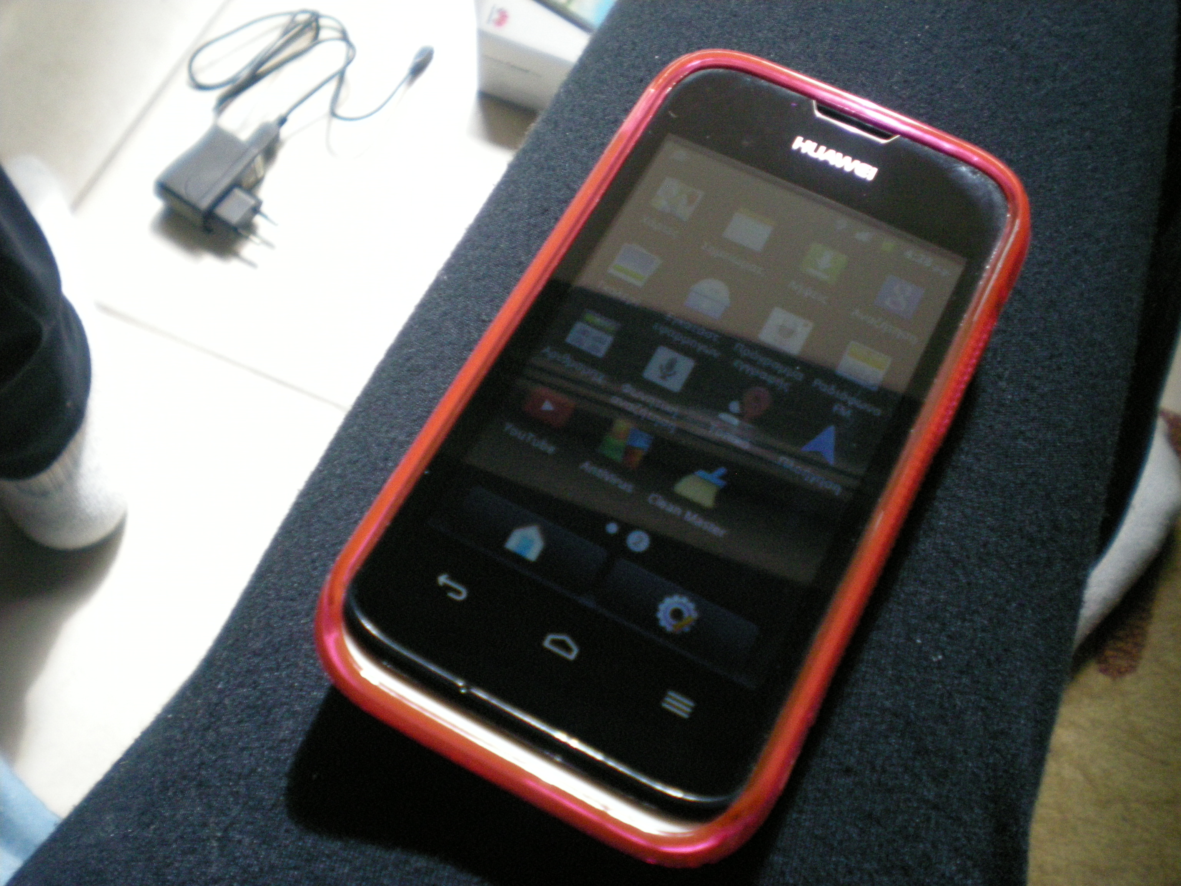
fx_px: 1296
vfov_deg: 37.7
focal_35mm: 38
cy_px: 443
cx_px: 590
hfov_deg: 49.0
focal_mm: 6.3
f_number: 3.1
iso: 425
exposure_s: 1/125
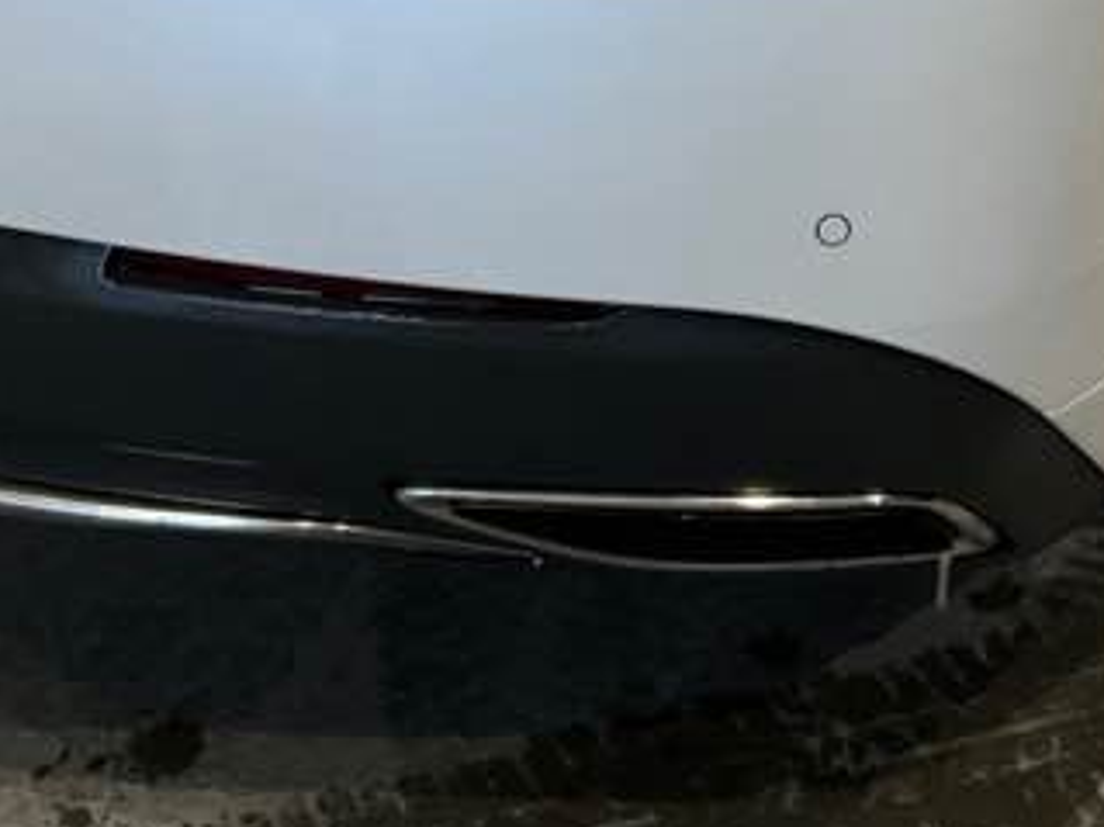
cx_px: 566
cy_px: -505
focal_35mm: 103
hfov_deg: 19.1
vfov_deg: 13.3
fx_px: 3284
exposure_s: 1/120
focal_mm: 3
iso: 64
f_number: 1.8
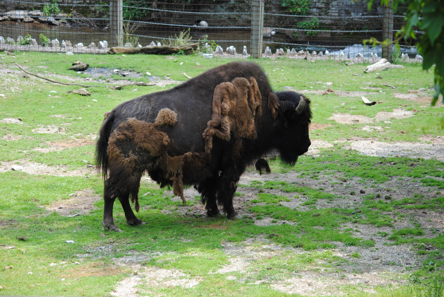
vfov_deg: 10.8
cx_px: 222
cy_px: 148
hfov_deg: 16.1
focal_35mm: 128
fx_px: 1574
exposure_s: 1/400
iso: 200
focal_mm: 85
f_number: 5
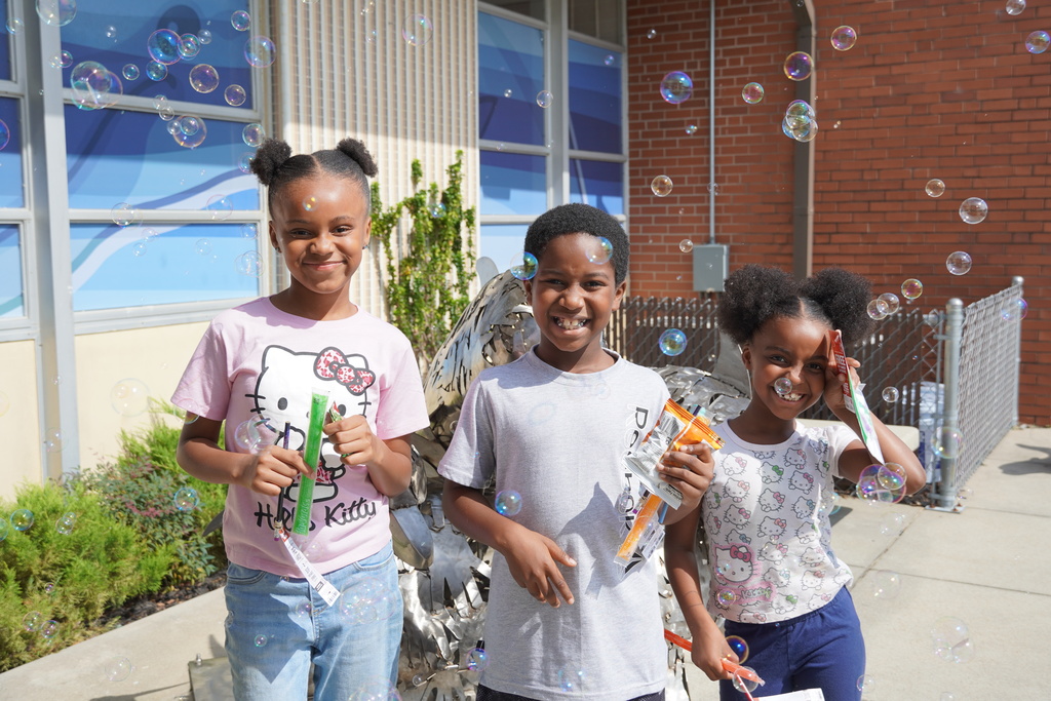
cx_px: 526
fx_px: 1182
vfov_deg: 33.0
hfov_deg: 47.9
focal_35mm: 40
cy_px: 350
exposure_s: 1/500
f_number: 5
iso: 100
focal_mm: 27
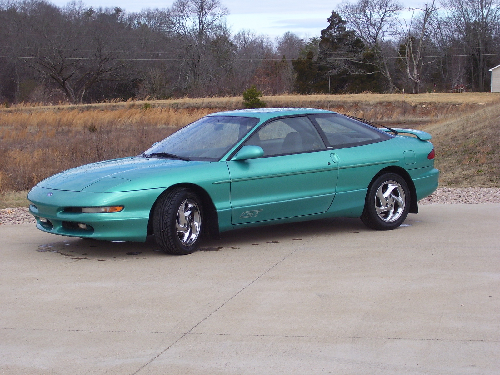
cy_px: 188
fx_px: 1184
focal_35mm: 82
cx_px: 250
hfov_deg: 23.8
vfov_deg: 18.0
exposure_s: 1/500
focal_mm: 13.5
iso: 80
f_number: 4.1
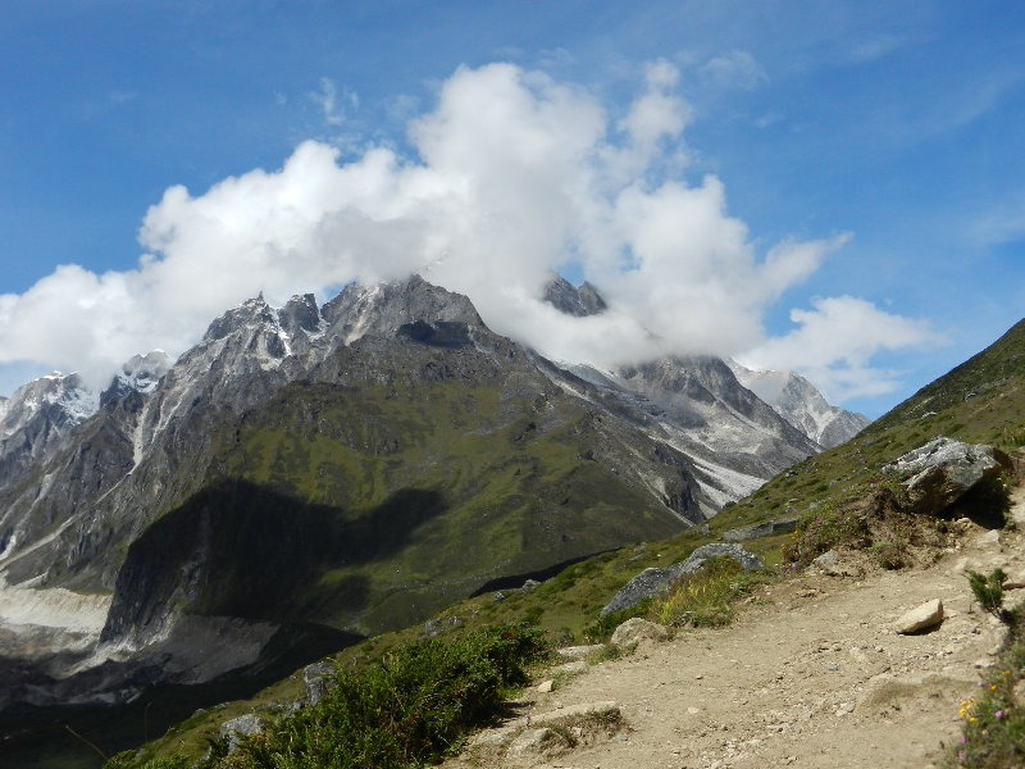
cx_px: 512
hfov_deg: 42.1
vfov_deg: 32.2
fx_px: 1332
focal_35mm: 45
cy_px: 384
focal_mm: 8.2
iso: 160
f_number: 4.2
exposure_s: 1/1600
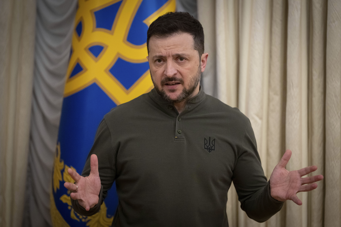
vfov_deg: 8.1
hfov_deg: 12.1
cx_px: 170
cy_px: 114
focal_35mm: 170
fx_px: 1610
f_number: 2.8
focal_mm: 170
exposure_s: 1/500
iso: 6400
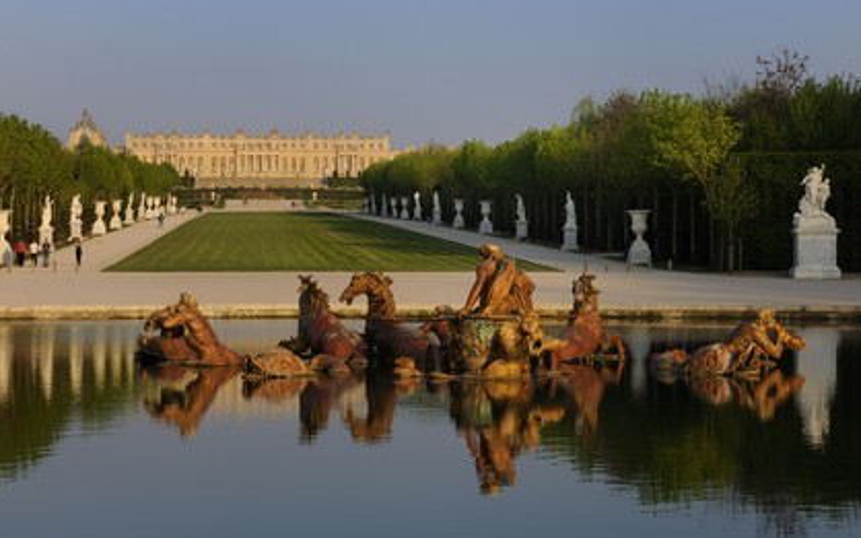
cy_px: 262
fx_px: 1924
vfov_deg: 15.9
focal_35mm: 82
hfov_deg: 25.2
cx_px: 430
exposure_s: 1/160
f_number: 10
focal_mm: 80
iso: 200
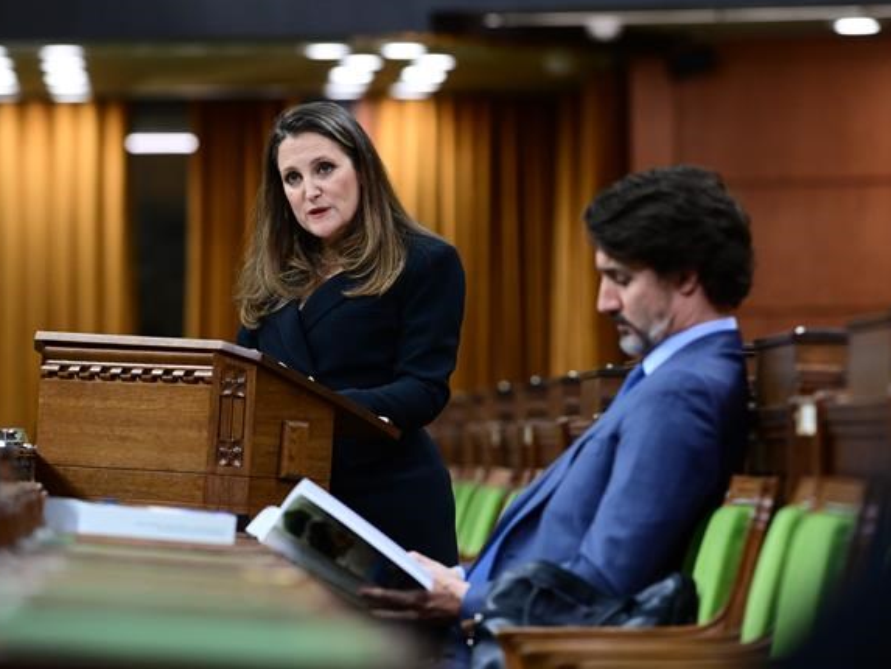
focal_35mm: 327
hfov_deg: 6.1
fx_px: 8419
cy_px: 334
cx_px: 439
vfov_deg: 4.5
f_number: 5.6
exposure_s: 1/200
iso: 6400
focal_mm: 300
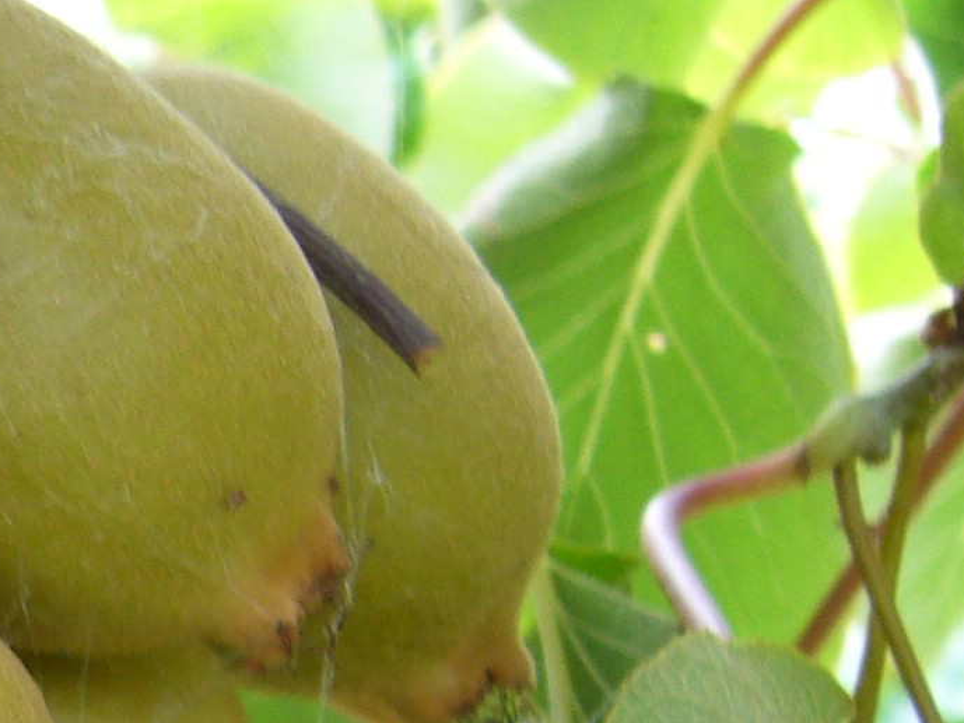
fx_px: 3621
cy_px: 715
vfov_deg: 11.3
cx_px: -604
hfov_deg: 13.9
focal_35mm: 130
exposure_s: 1/30
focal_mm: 5.8
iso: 80
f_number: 2.8
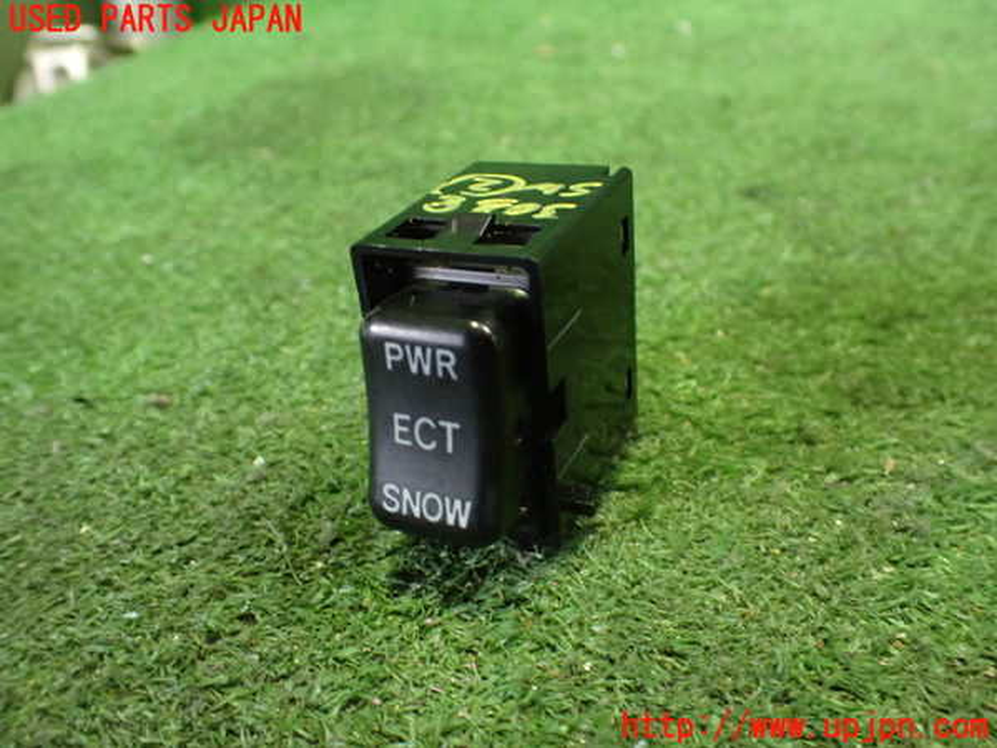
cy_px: 374
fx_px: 864
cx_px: 498
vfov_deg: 46.8
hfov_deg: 60.0
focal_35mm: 30
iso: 1000
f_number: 2.3
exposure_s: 1/30
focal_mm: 5.4
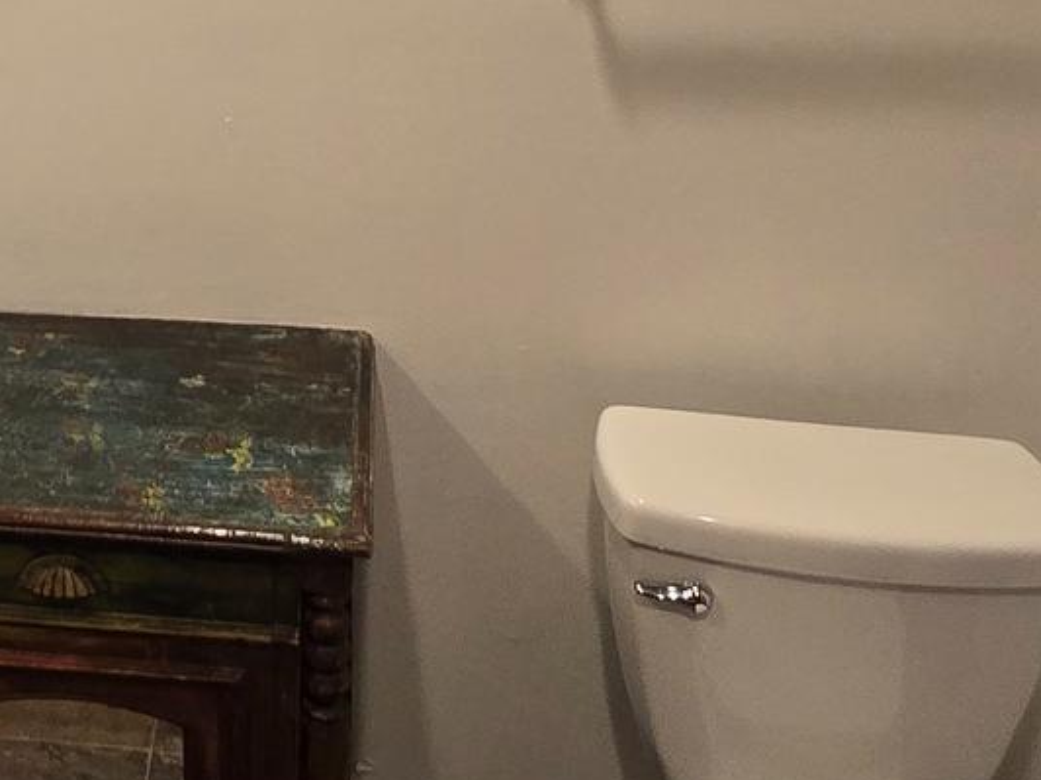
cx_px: 108
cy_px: 25
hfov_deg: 35.9
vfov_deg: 27.6
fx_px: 1504
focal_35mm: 50
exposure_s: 1/60
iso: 400
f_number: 2.2
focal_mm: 2.2
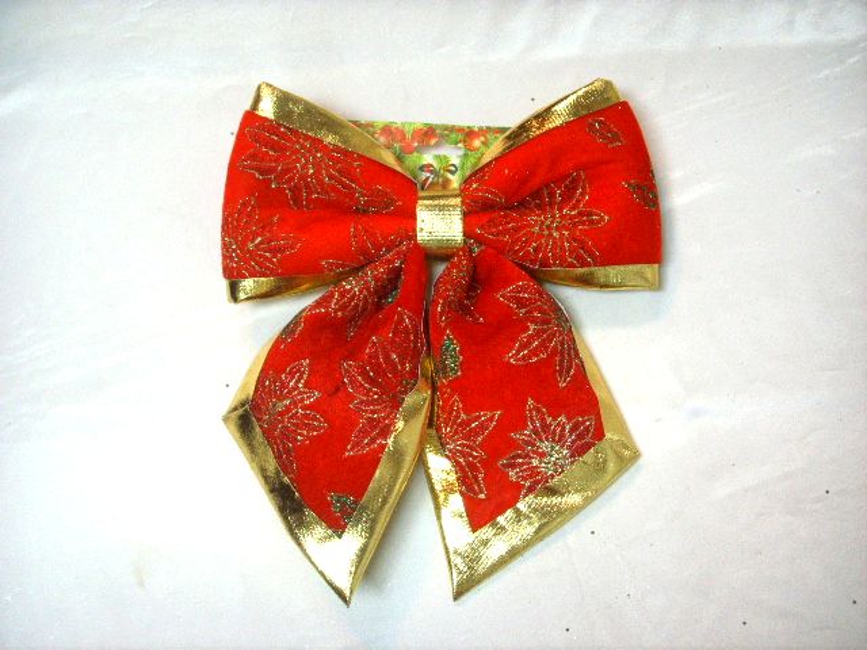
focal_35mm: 45
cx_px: 434
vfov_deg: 32.2
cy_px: 325
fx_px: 1127
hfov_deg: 42.1
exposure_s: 1/45
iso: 145
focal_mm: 7.7
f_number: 3.7
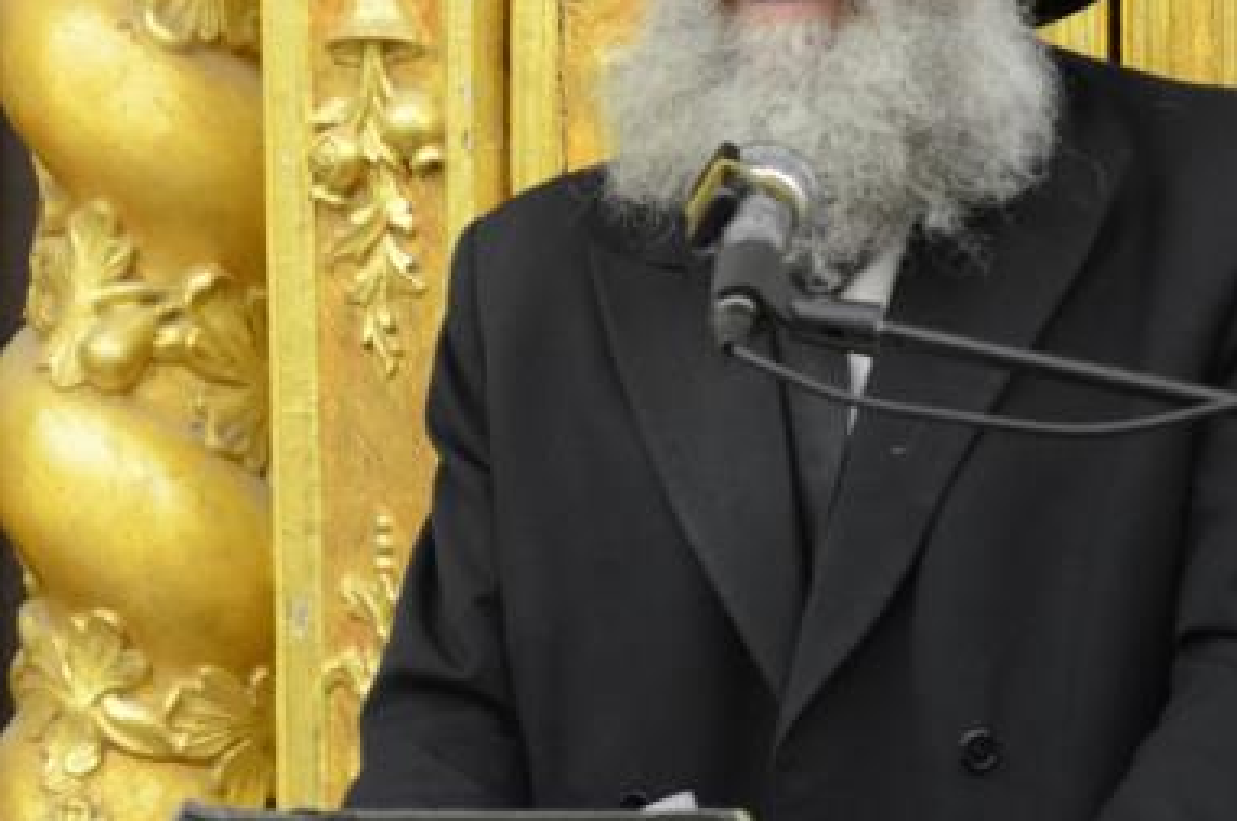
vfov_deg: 4.0
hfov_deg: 6.0
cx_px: 464
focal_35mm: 342
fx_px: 11748
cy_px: 55
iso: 1250
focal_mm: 85
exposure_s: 1/100
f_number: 5.6
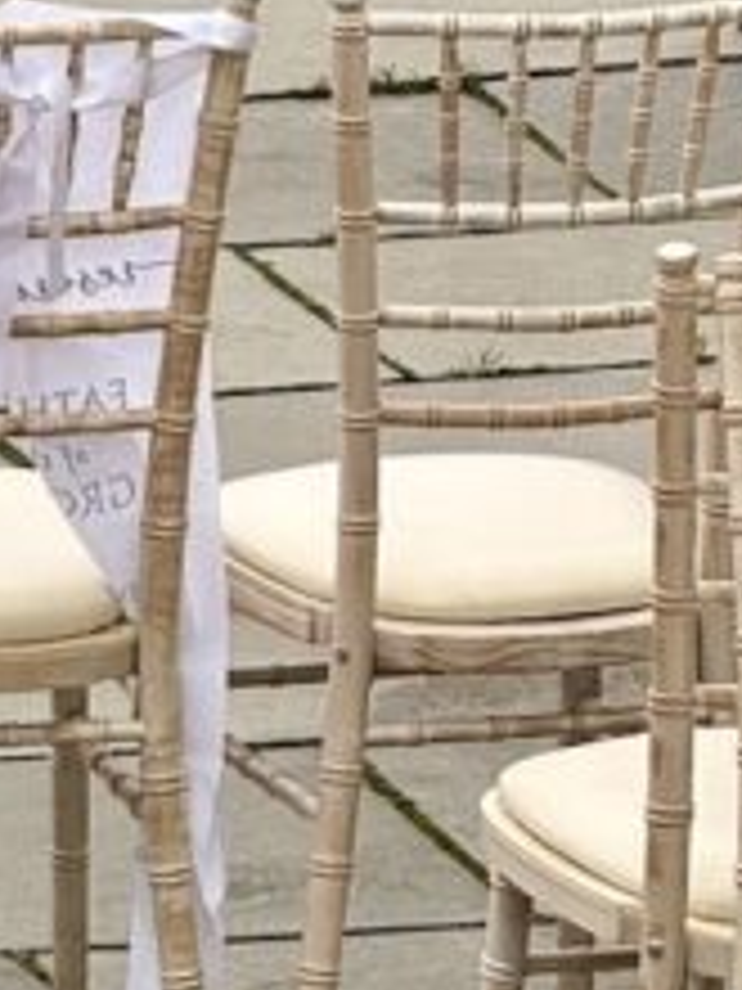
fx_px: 15948
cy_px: -914
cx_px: 845
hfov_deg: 2.7
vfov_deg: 3.5
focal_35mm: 558
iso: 50
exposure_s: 1/120
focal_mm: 15.66
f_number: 2.8
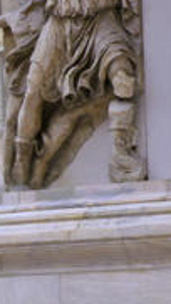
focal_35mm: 212
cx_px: -535
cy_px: 220
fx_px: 1707
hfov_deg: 5.1
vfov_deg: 10.1
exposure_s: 1/45
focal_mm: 28
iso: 800
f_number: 3.5
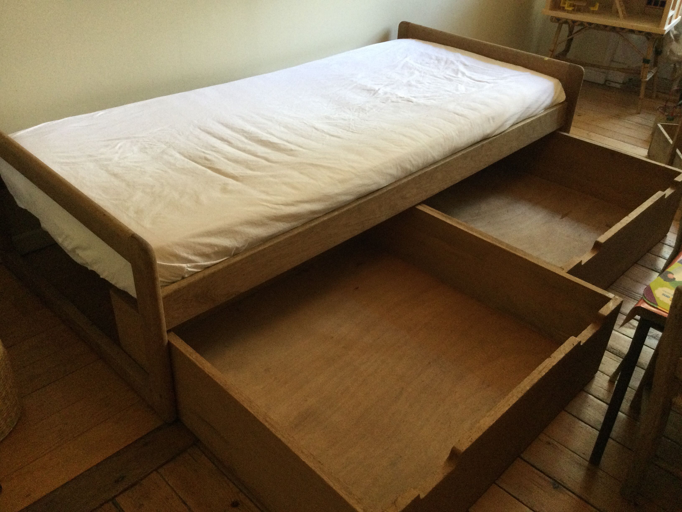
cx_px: 341
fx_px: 611
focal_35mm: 31
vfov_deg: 45.4
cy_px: 256
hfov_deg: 58.4
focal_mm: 3.3
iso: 160
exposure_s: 1/33
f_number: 2.4
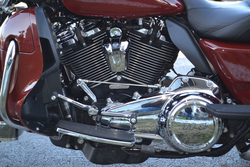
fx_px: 573
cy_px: 84
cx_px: 125
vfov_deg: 16.6
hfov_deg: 24.6
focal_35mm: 82
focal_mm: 55
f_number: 5.6
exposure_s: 1/80
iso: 400
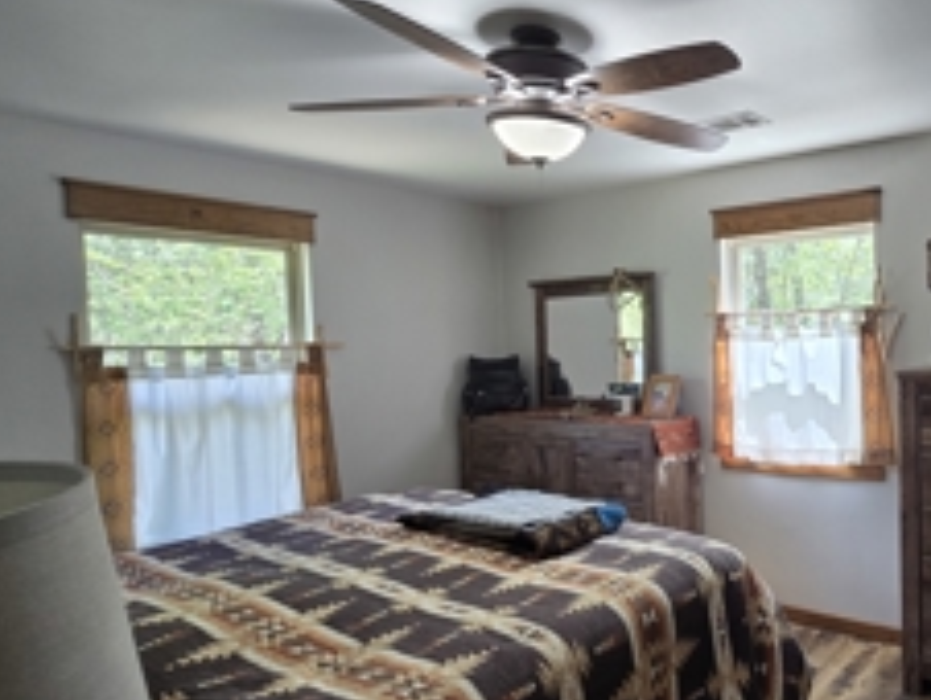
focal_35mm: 23
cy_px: 375
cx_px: 750
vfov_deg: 58.9
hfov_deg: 66.8
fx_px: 619
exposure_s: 1/60
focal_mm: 2.2
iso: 125
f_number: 2.2
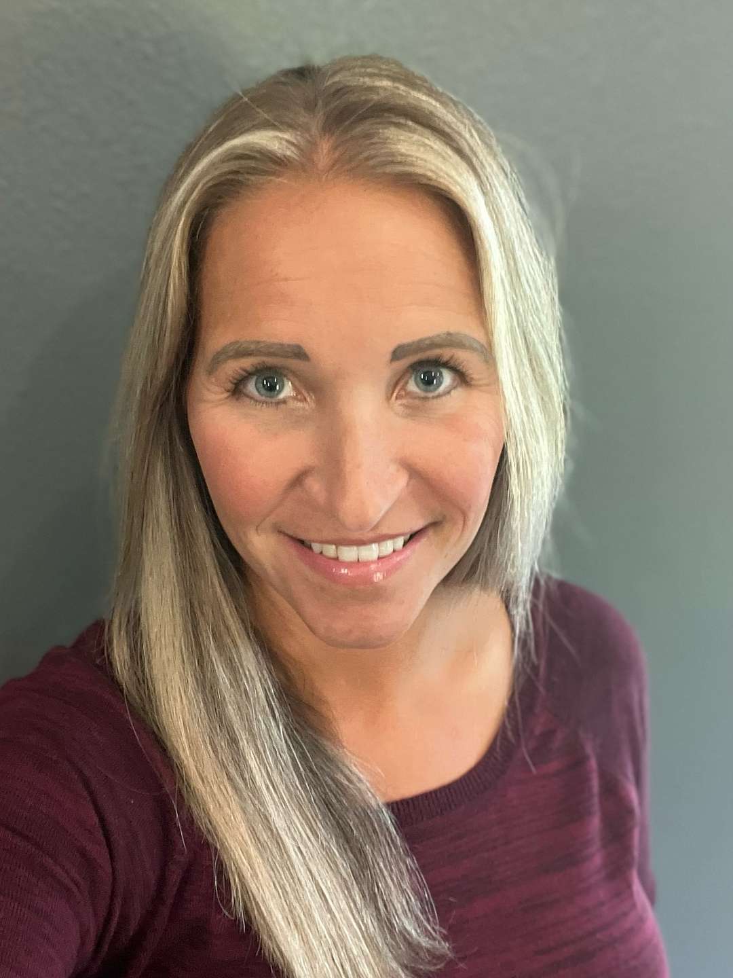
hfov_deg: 46.8
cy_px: 489
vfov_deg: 60.0
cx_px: 366
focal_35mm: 30
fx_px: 847
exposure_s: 1/40
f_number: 2.2
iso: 250
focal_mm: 2.71
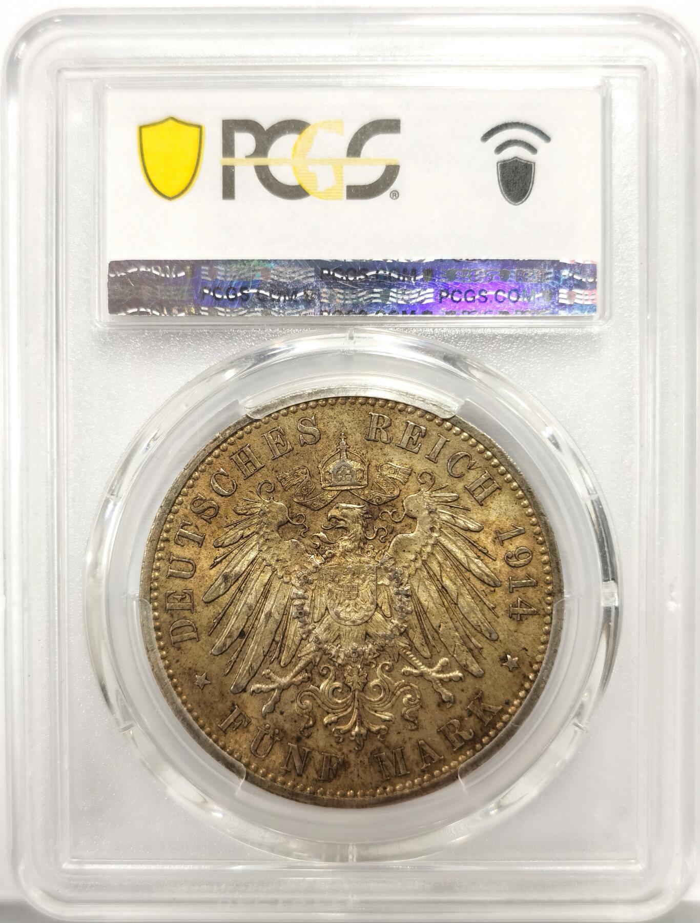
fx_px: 1445
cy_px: 462
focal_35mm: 54
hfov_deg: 27.2
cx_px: 350
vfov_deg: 35.4
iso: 160
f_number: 16
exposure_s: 1/100
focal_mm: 5.56
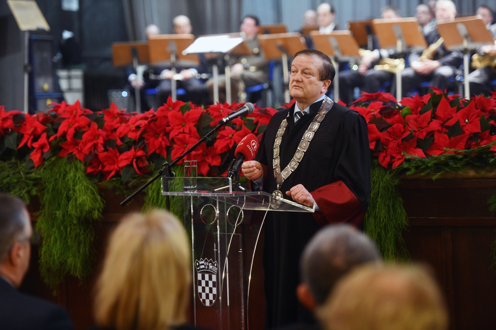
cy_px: 165
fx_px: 1598
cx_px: 248
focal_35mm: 116
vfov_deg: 11.8
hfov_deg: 17.6
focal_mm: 116
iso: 2000
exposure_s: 1/100
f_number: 2.8
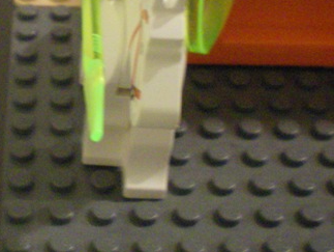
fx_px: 908
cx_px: 78
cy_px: -20
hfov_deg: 20.7
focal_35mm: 94
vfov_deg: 15.4
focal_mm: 6.3
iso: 400
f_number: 3.1
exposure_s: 1/15
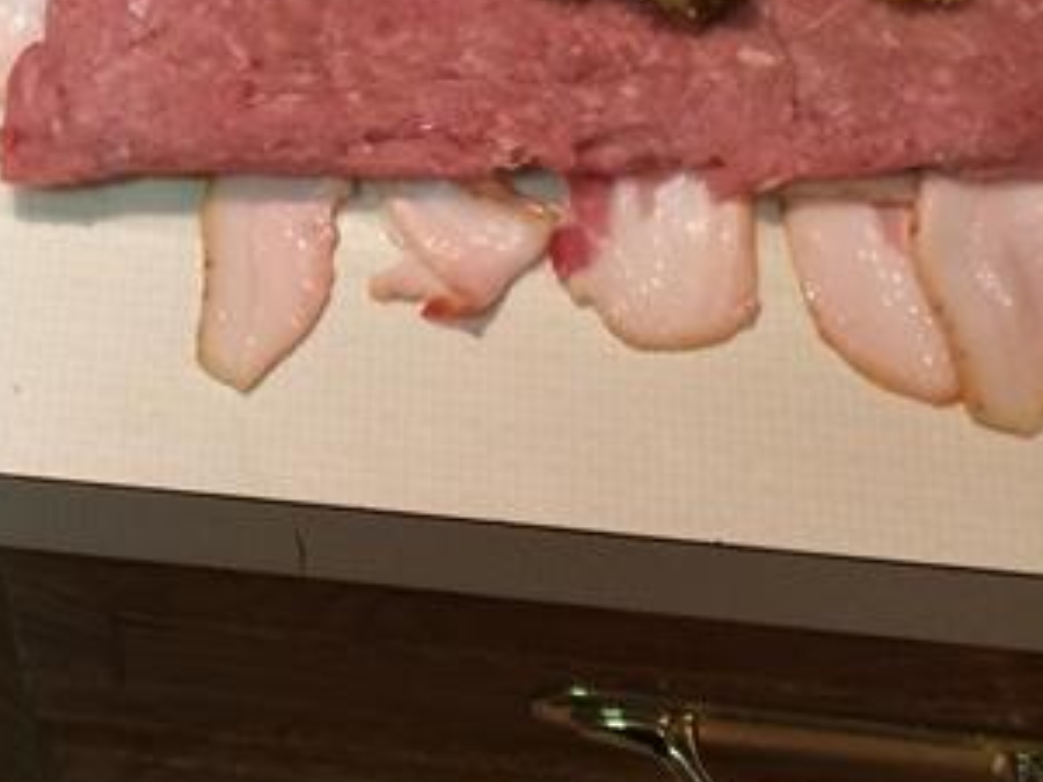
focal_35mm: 90
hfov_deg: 20.6
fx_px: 2712
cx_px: -146
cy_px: -50
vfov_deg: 16.0
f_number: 2.2
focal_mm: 4.12
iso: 125
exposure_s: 1/30
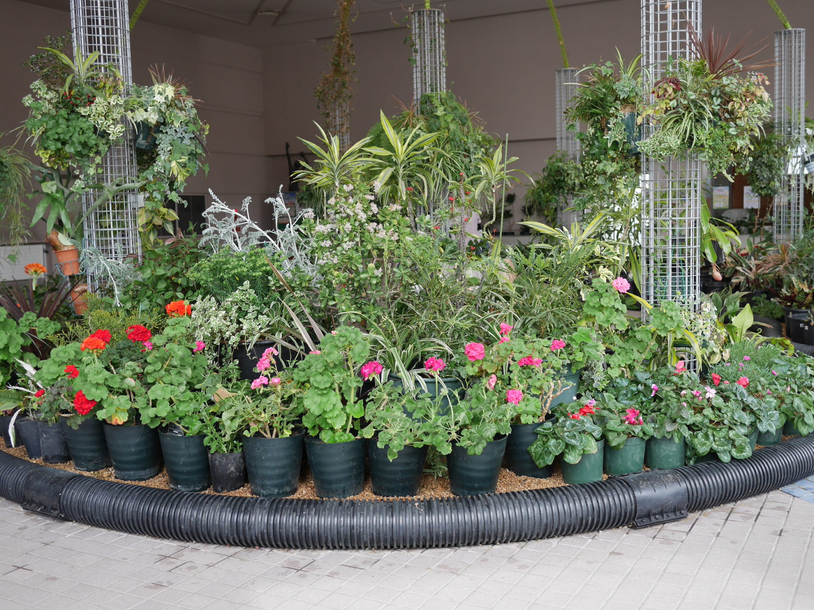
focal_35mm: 40
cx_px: 407
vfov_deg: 36.0
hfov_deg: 46.8
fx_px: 941
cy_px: 305
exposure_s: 1/160
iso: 200
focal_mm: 20
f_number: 2.2
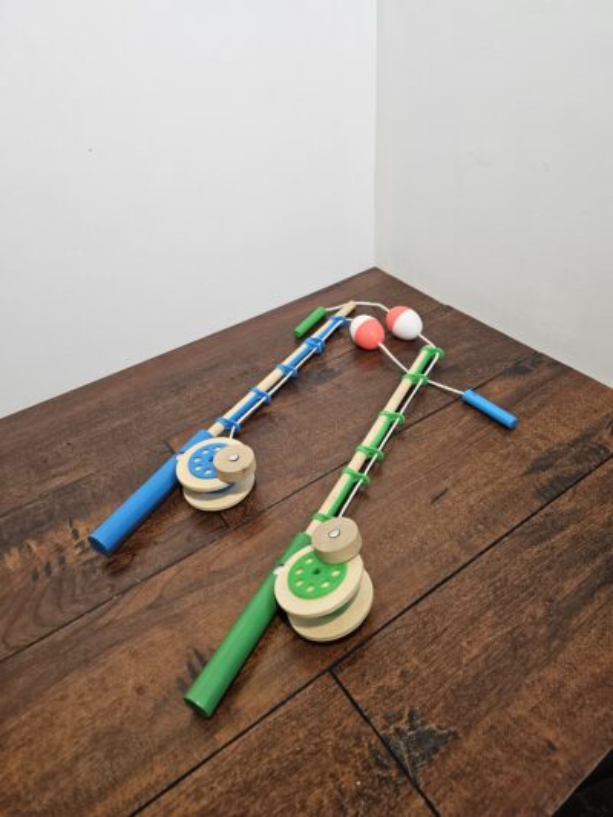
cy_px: 408
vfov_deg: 73.9
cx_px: 306
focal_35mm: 23
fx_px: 543
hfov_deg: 58.9
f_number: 1.7
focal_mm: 6.3
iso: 160
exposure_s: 1/120
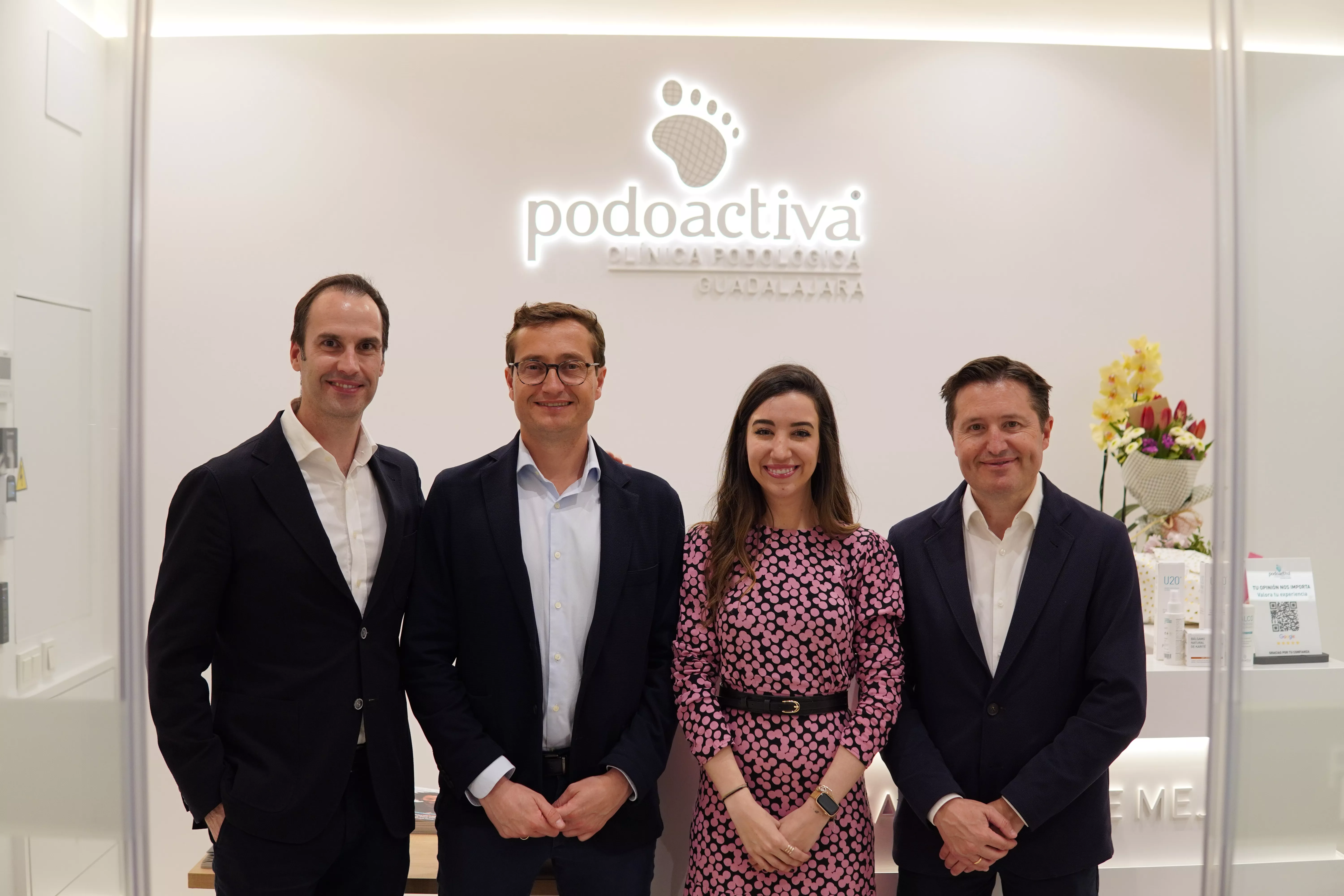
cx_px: 672
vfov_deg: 29.9
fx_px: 1680
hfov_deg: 43.6
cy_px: 448
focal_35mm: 45
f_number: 2.5
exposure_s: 1/200
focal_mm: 30
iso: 400
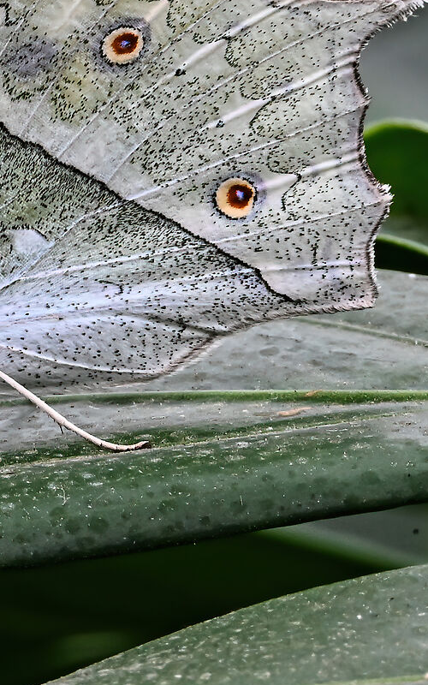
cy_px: 72
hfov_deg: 1.2
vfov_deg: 1.9
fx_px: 20529
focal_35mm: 1100
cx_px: -123
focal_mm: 360
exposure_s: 1/80
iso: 2000
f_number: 29
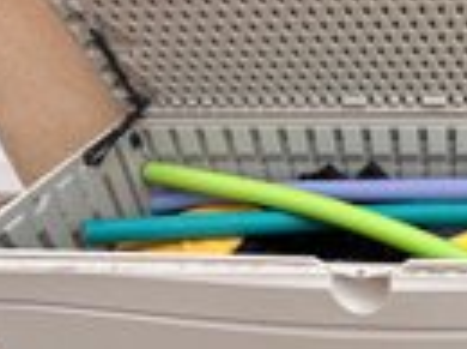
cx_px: 422
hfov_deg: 45.4
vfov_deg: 38.5
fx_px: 498
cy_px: 164
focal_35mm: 37
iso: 40
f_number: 2.2
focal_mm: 2.22
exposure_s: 1/535
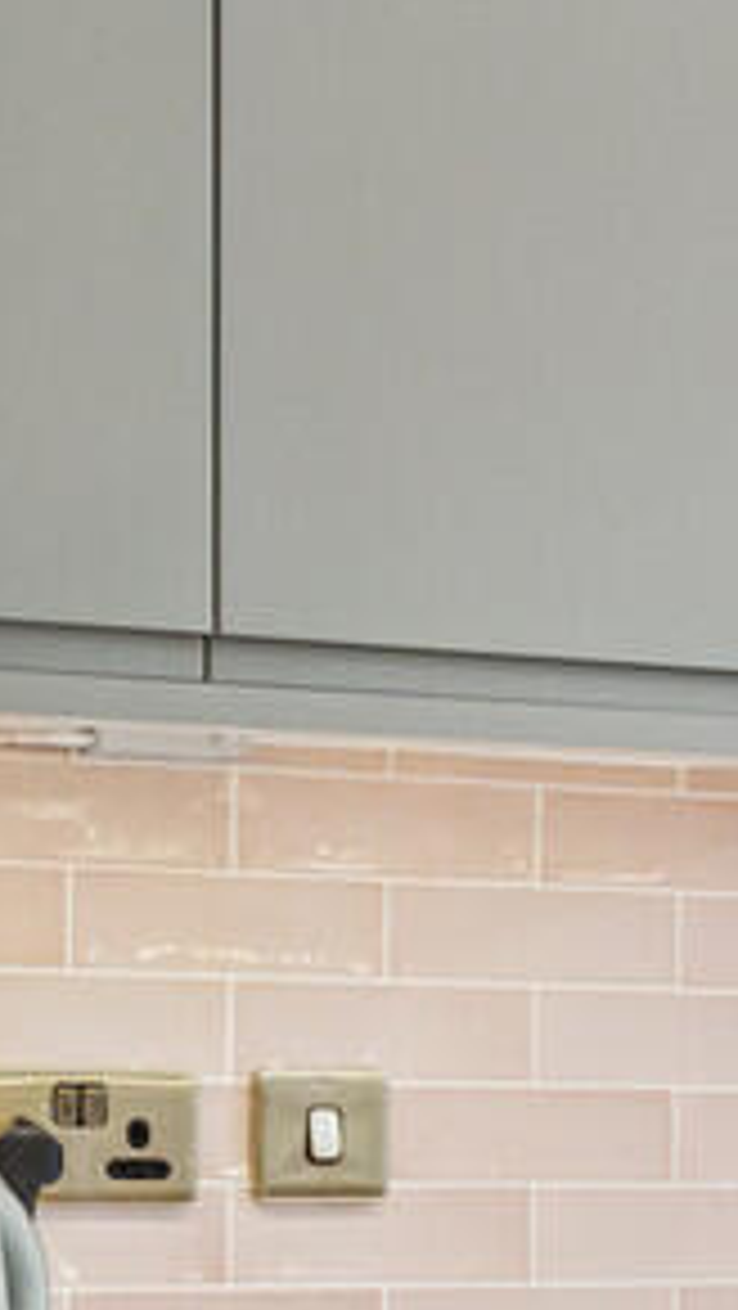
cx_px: 1750
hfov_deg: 8.6
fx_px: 4481
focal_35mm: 129
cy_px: 1168
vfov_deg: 16.4
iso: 5000
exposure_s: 1/100
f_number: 7.1
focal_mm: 35
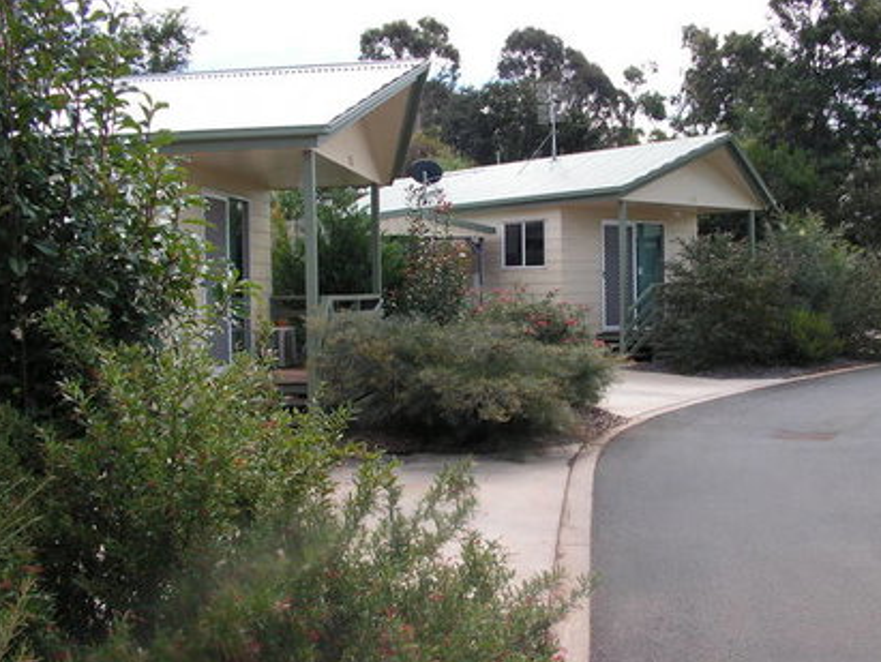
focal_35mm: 42
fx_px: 1070
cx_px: 491
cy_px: 330
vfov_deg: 34.4
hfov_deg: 44.7
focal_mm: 6
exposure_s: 1/160
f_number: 4.8
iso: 50
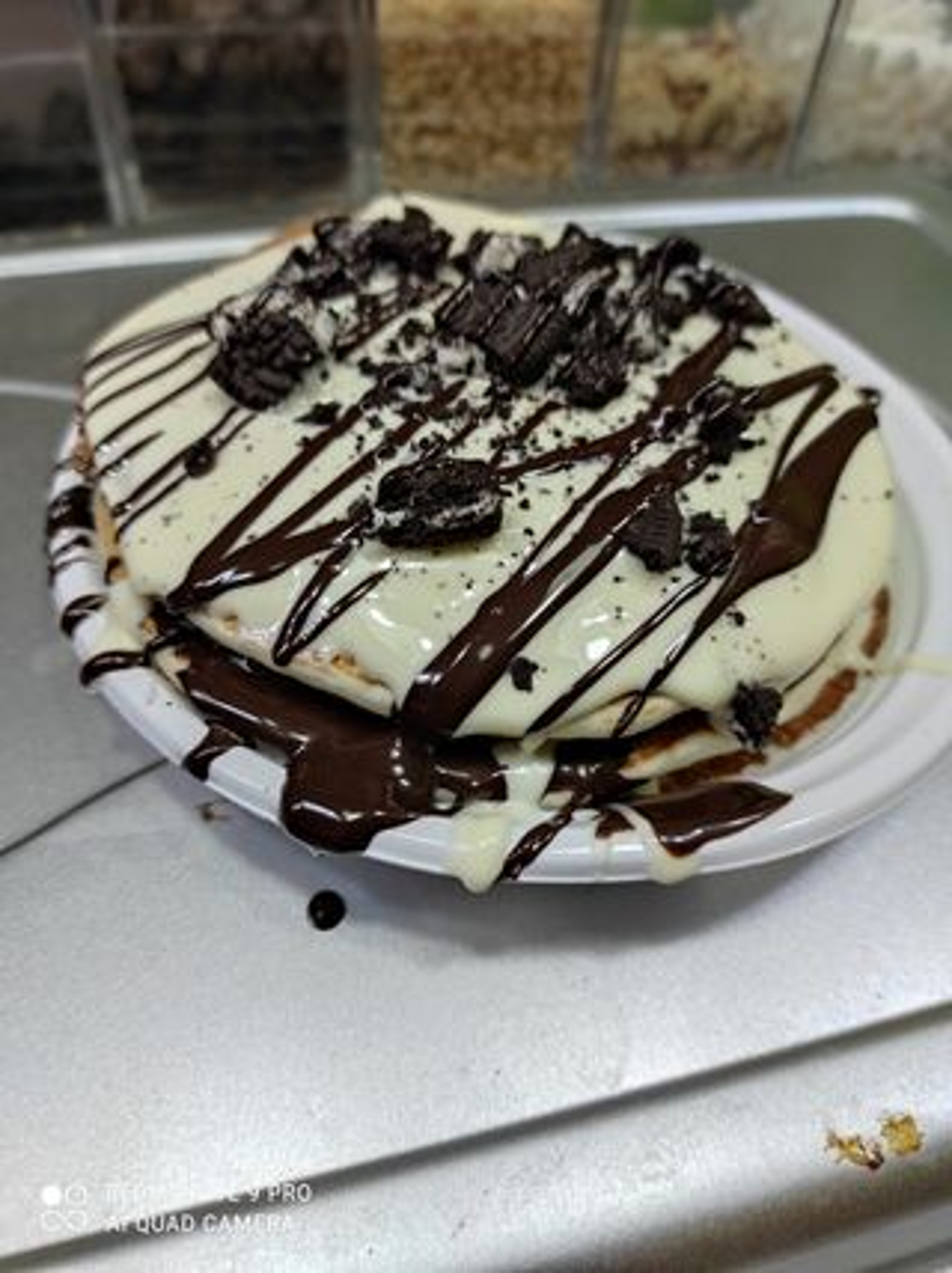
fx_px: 919
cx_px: 476
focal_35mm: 25
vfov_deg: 69.5
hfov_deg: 54.8
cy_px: 636
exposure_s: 1/100
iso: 192
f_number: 1.89
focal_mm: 5.43
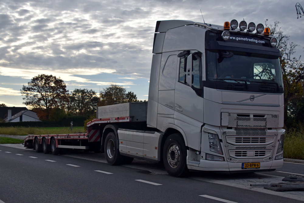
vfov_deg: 28.1
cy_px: 102
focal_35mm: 48
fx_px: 405
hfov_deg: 41.1
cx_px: 152
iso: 400
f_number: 7.1
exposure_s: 1/1600
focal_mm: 32
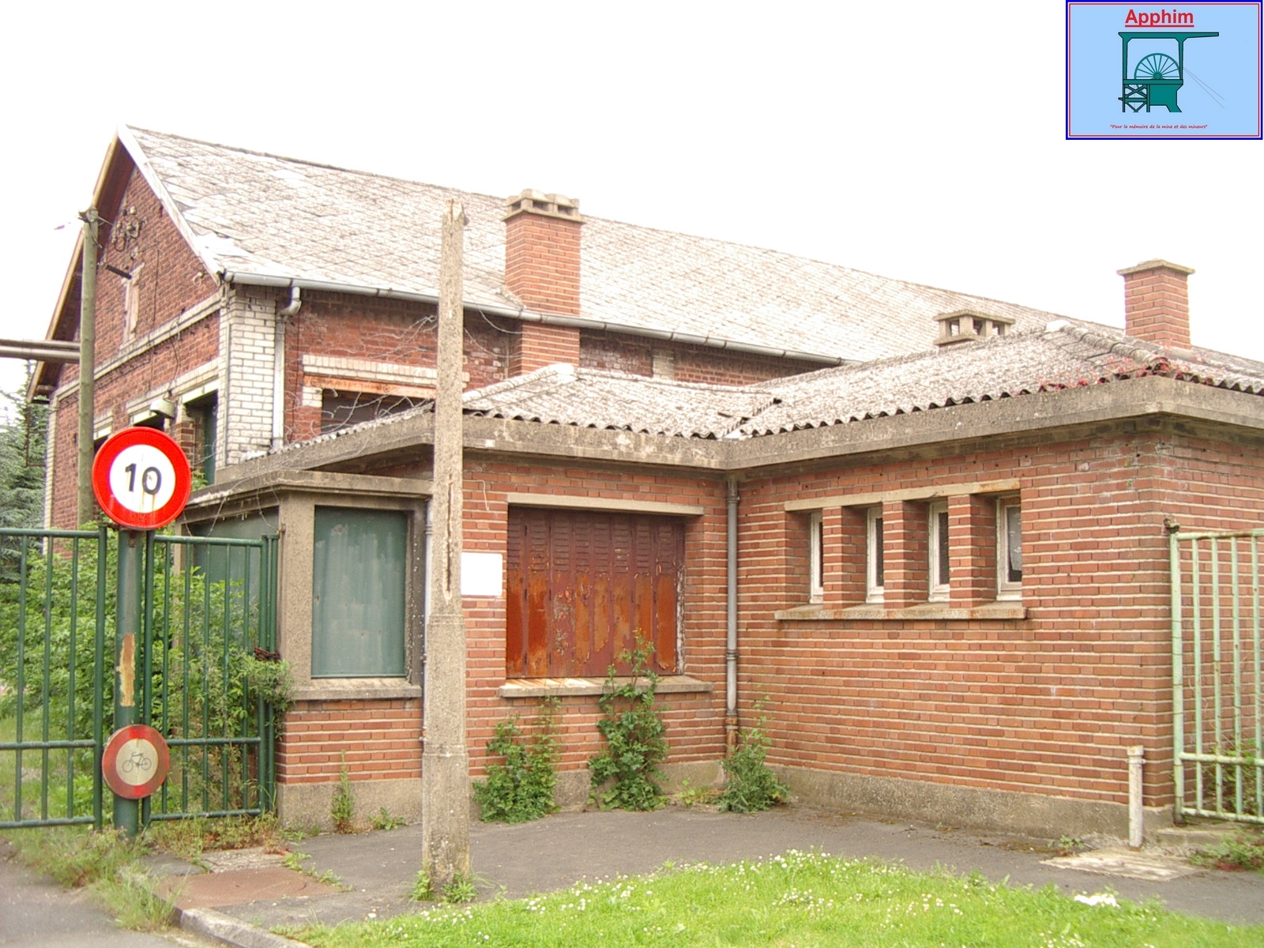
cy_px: 474
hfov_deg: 49.0
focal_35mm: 38
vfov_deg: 37.7
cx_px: 632
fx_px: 1388
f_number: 2.6
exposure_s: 1/160
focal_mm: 5.8
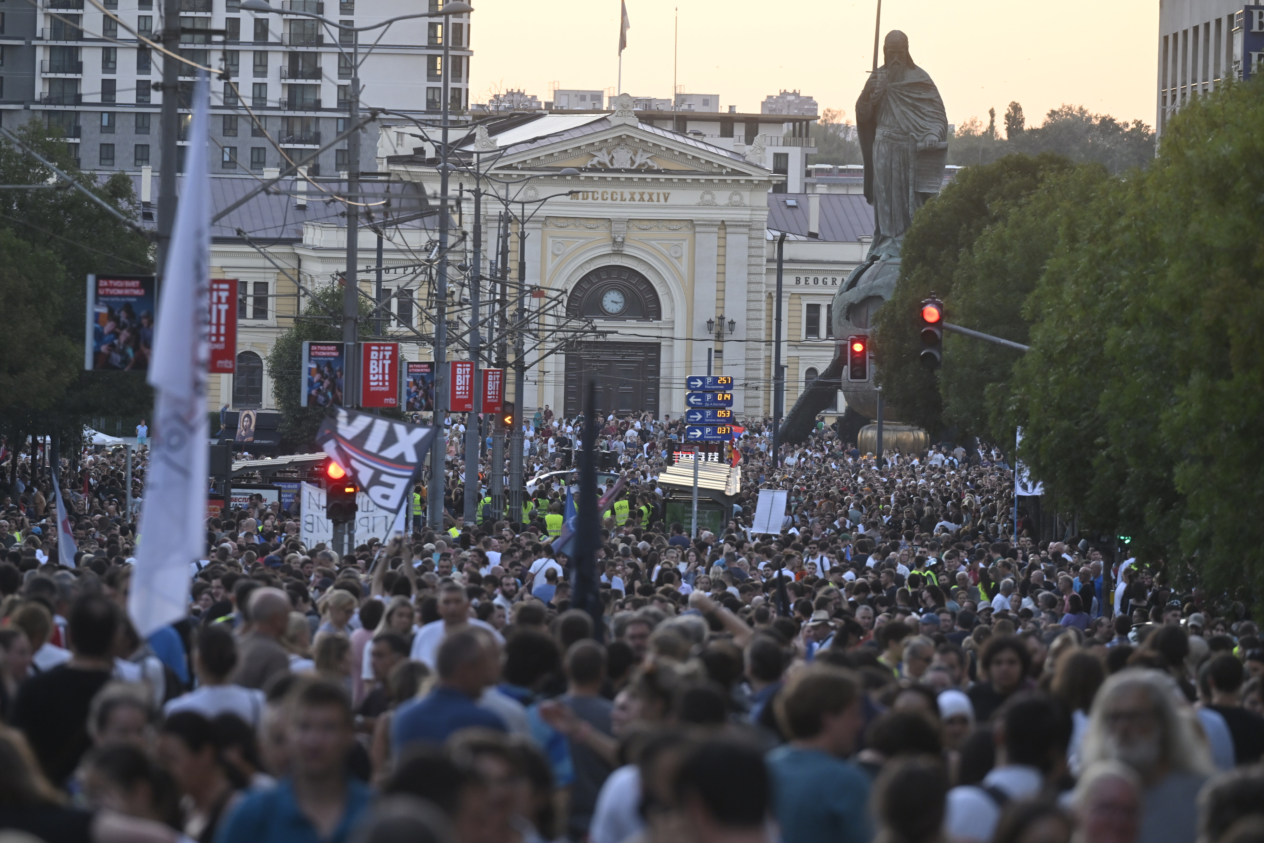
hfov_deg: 10.3
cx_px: 632
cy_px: 422
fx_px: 7022
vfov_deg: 6.9
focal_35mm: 200
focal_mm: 200
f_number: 4.5
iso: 800
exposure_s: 1/200
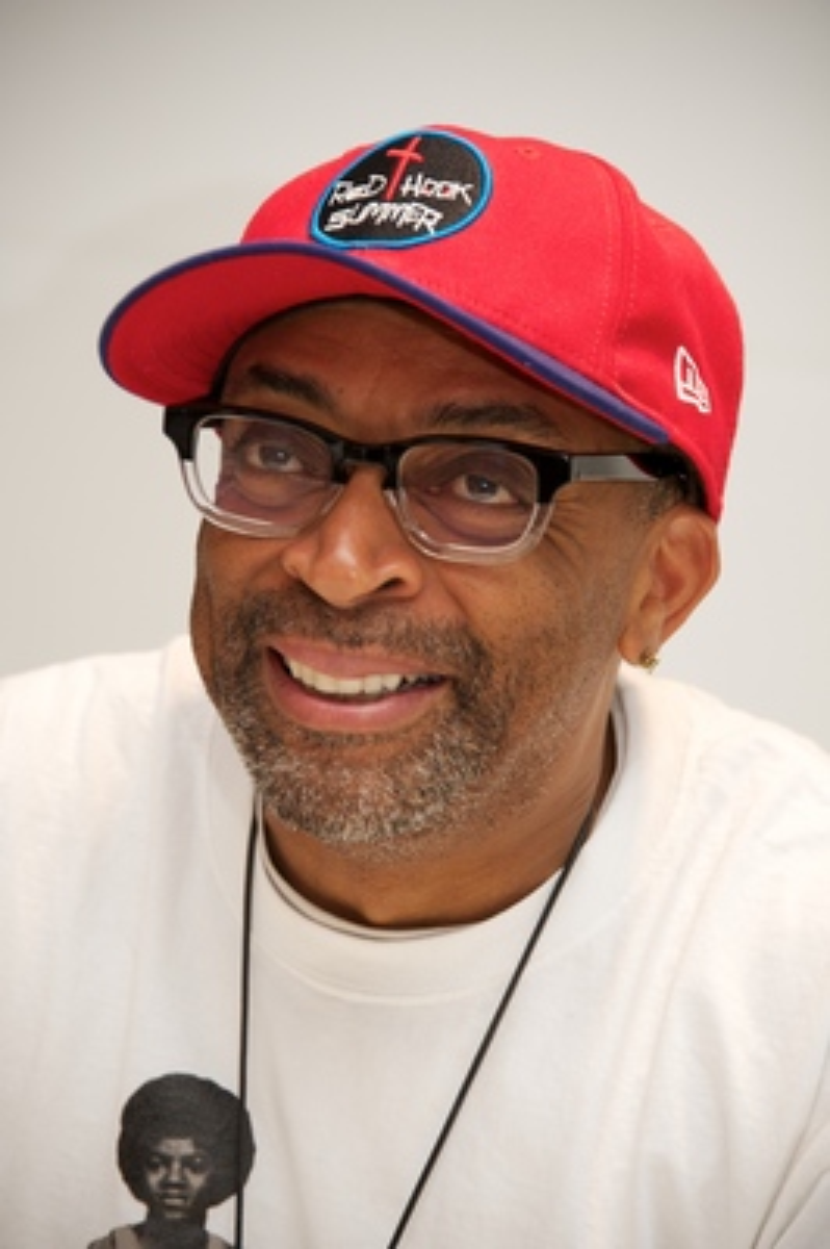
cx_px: 415
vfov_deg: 9.8
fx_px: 7275
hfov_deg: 6.5
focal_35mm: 210
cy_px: 624
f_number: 5.6
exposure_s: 1/60
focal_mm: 210
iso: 500
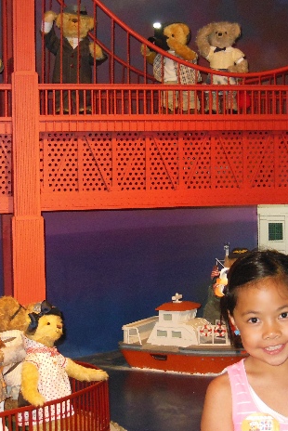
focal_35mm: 86
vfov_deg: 23.6
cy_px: 221
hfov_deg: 15.9
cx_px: 189
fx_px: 1030
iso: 1000
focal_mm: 10.7
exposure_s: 1/60
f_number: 5
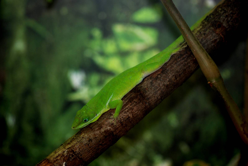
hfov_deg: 10.1
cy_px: 83
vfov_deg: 6.8
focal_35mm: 202
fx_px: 1397
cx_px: 124
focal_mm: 135
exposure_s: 1/60
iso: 400
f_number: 4.5
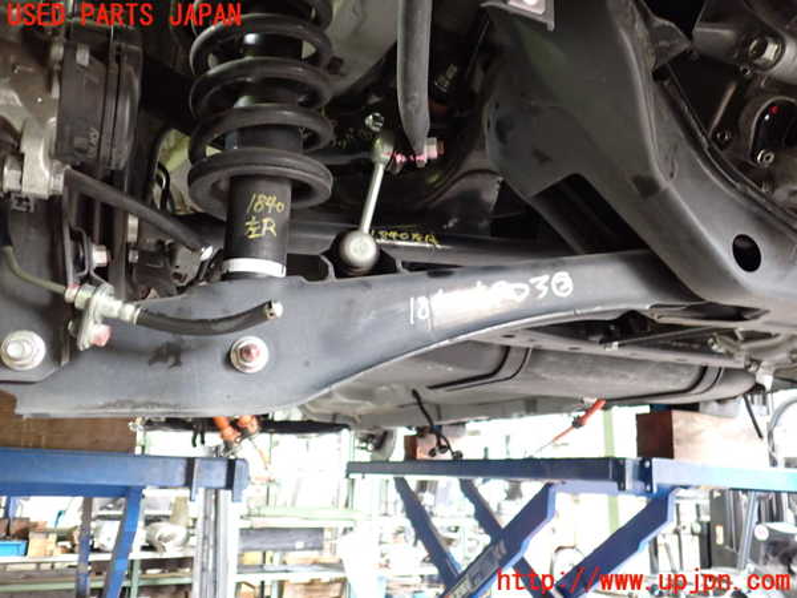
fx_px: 691
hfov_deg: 60.0
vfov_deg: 46.8
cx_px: 398
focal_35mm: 30
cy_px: 299
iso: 640
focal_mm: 5.4
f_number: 2.3
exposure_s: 1/30
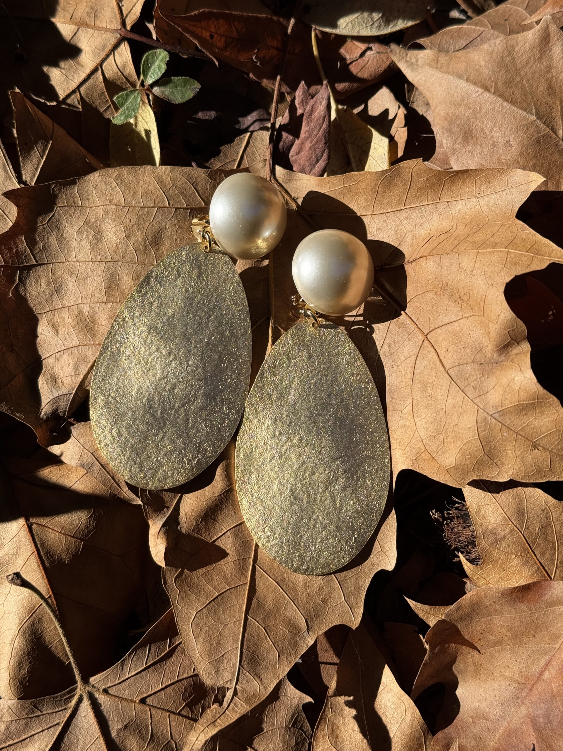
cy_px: 376
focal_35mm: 48
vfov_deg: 39.7
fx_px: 1041
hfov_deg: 30.3
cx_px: 282
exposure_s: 1/4608
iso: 64
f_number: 1.78
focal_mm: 6.76
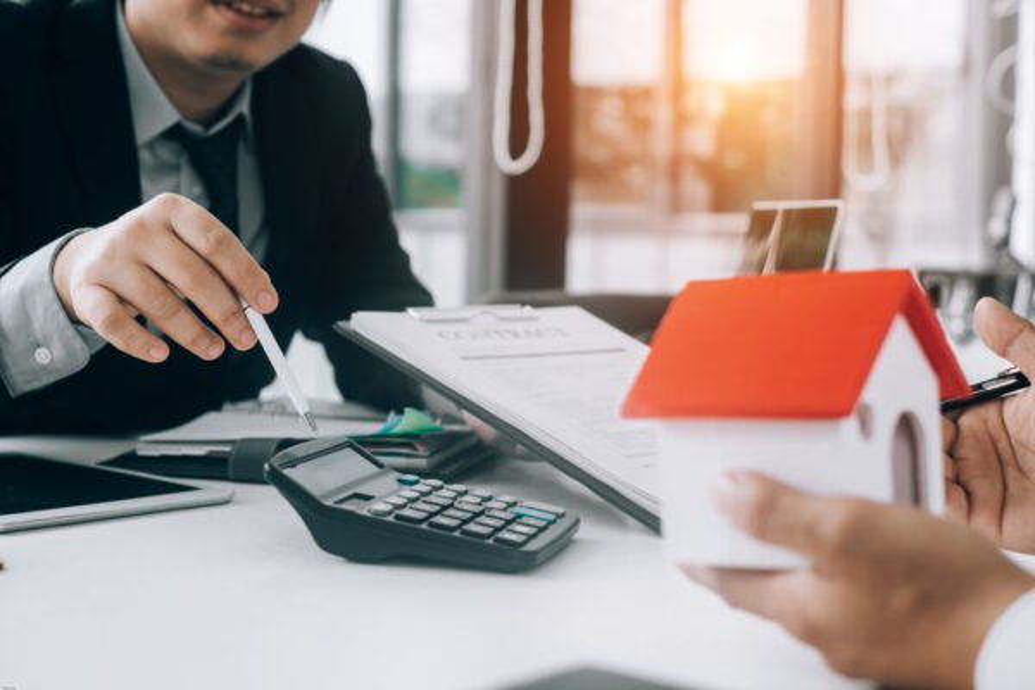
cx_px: 518
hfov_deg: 37.5
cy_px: 345
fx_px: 1524
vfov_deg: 25.5
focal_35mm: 53
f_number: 2.8
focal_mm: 35
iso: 200
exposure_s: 1/180
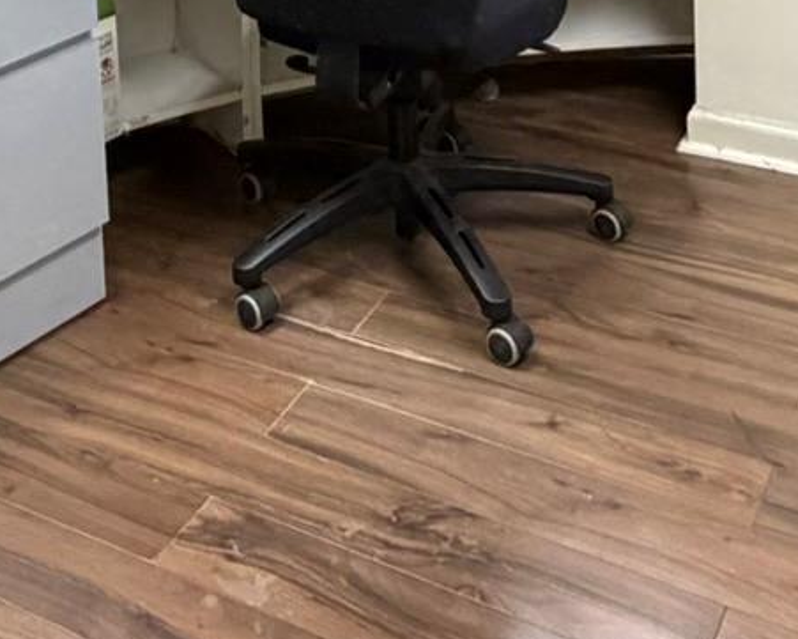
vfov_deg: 19.5
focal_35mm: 62
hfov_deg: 30.4
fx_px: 1465
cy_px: -453
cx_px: 303
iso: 500
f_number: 2.2
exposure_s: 1/60
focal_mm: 2.22
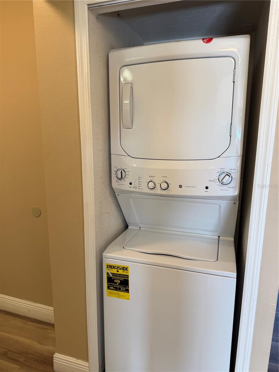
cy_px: 186
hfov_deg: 56.8
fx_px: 258
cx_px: 140
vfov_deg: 71.6
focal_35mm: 24
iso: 100
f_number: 1.78
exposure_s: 1/120
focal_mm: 6.76
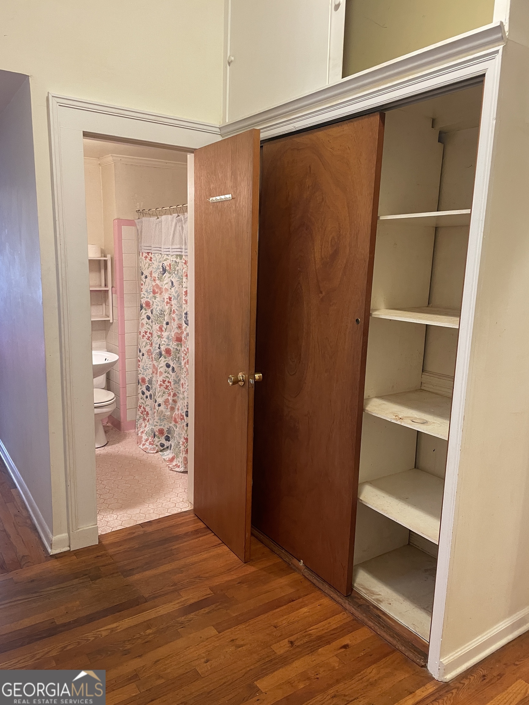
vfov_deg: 67.3
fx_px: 530
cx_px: 264
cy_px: 352
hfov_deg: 53.1
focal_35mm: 26
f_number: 1.6
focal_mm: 4.2
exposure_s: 1/60
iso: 160
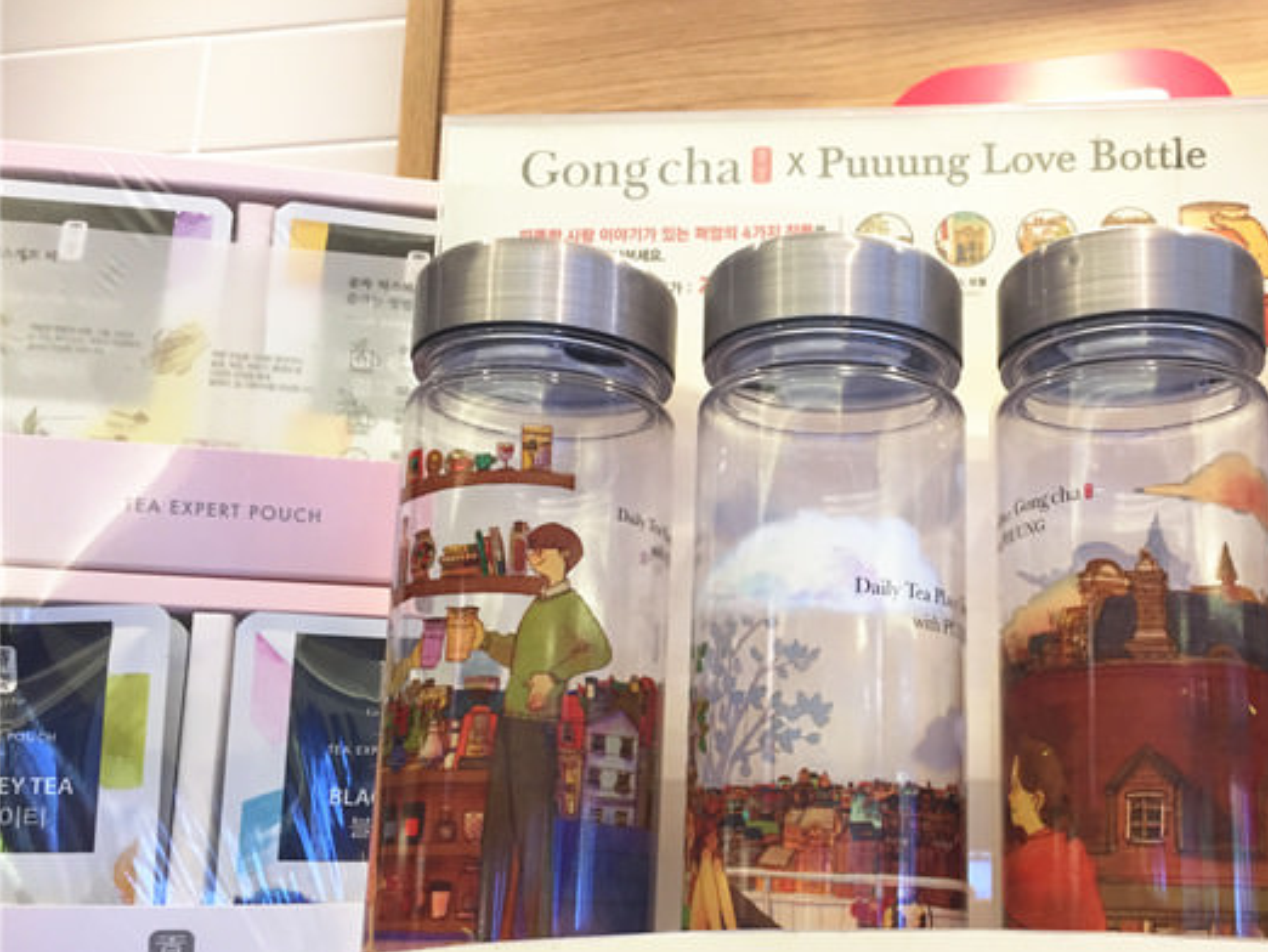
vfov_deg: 35.7
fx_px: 1466
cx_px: 872
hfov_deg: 45.9
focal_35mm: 40
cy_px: 614
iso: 64
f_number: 2.2
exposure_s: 1/30
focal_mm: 4.15
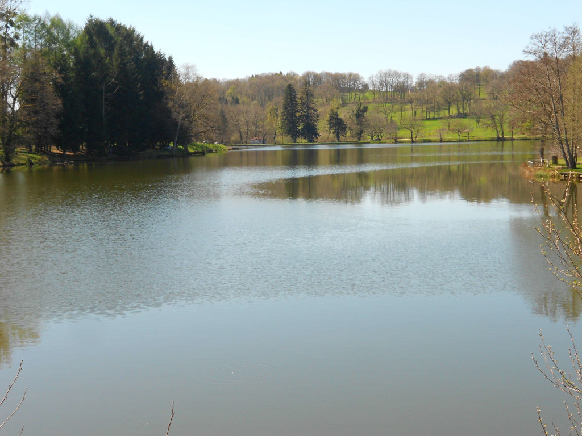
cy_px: 218
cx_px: 291
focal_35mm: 56
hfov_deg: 34.3
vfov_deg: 26.1
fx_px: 942
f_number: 4.9
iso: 100
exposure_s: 1/320
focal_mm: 10
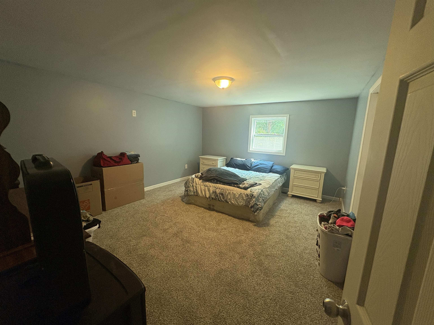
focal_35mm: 14
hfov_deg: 102.1
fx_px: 176
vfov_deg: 85.7
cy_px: 162
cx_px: 217
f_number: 2.2
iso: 160
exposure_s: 1/60
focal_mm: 2.22
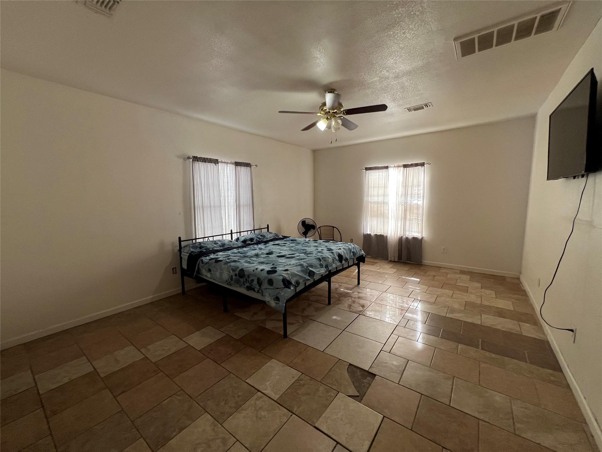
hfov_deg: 106.2
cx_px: 301
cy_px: 226
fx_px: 226
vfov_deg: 89.9
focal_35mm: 13
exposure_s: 1/120
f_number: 1.8
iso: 200
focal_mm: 1.57
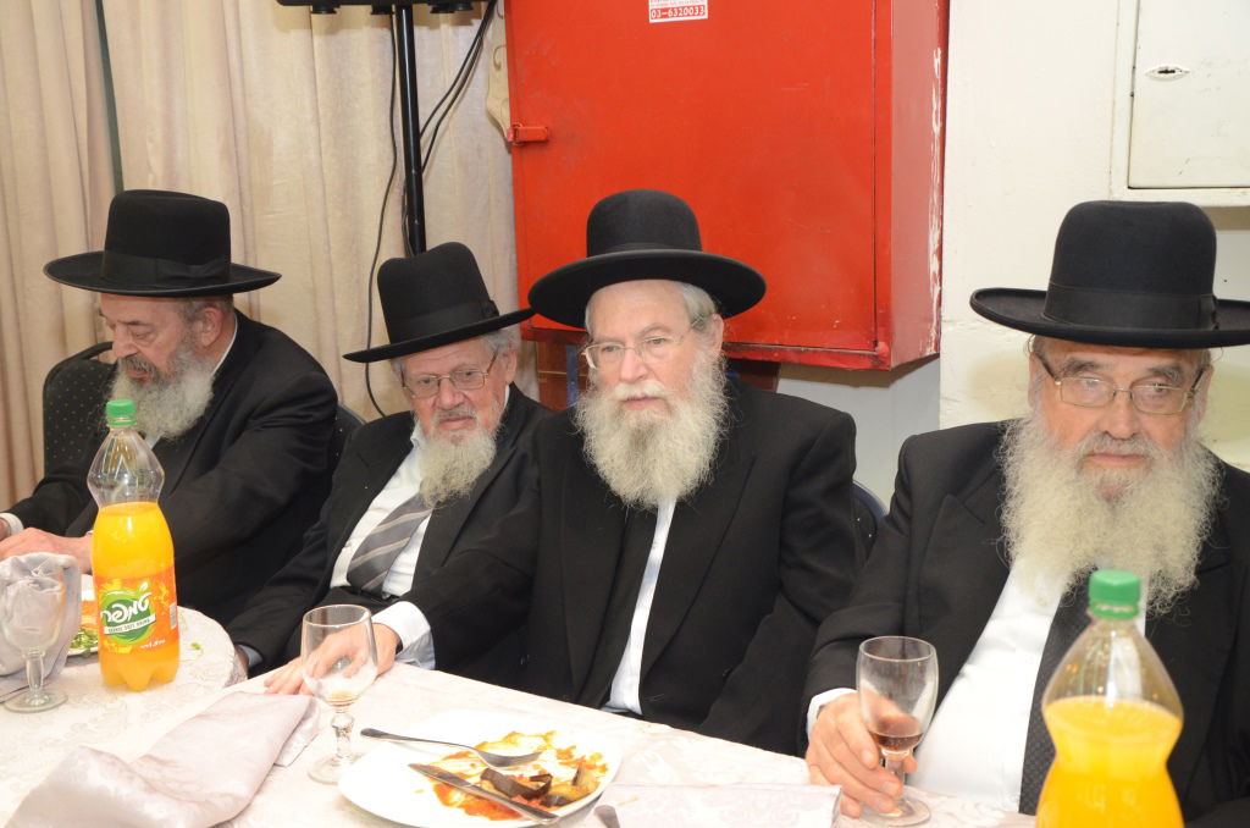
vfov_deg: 31.7
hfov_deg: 46.5
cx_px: 625
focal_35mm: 42
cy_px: 414
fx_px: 1455
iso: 1600
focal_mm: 28
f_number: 5.6
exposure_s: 1/80
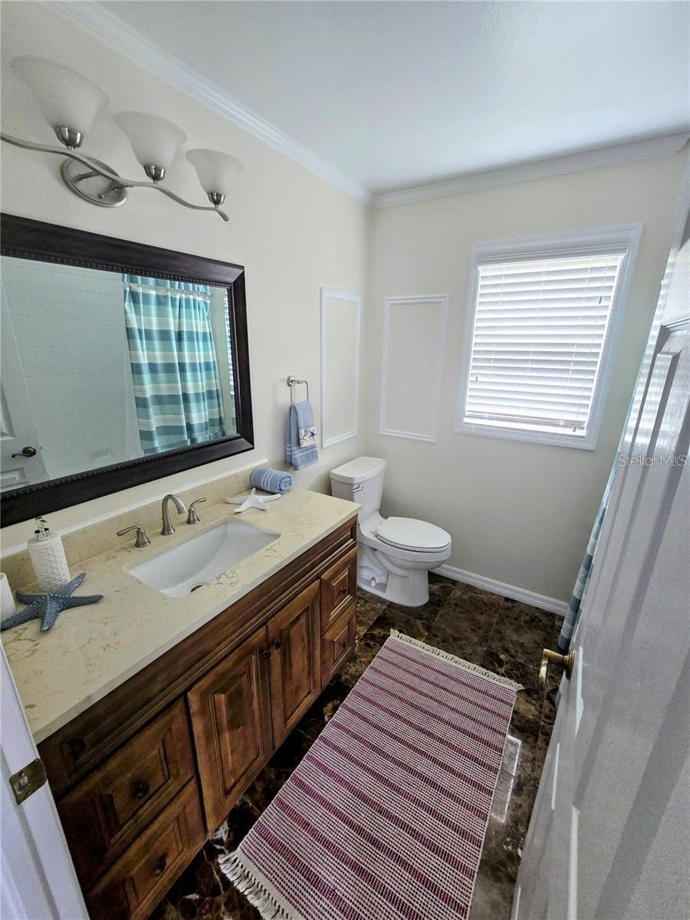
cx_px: 345
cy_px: 460
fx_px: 346
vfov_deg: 106.2
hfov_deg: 89.9
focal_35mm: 13
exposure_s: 1/60
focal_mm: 2.2
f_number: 2.2
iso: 320
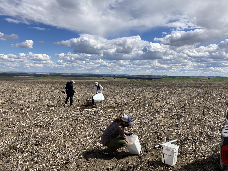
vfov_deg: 49.7
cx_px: 114
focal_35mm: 28
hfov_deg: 63.4
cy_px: 86
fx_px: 184
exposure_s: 1/3247
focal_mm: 3.99
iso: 20
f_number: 1.8
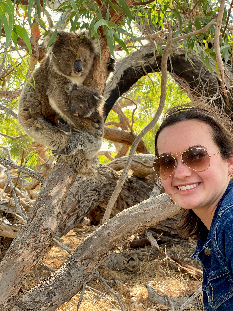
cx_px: 116
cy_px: 156
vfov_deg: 36.8
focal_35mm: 52
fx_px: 467
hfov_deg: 28.0
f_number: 2
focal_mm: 6
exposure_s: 1/122
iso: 32
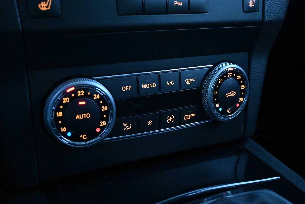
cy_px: 102
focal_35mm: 42
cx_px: 152
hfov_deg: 46.4
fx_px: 356
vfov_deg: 31.9
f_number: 4.5
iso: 20000
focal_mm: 28
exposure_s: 1/50
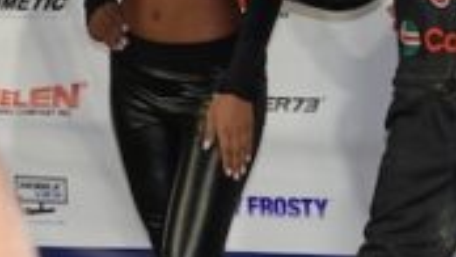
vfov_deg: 5.2
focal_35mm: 229
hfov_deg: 9.0
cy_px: -264
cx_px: 852
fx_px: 2770
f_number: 3.2
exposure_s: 1/60
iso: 200
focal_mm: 18.92
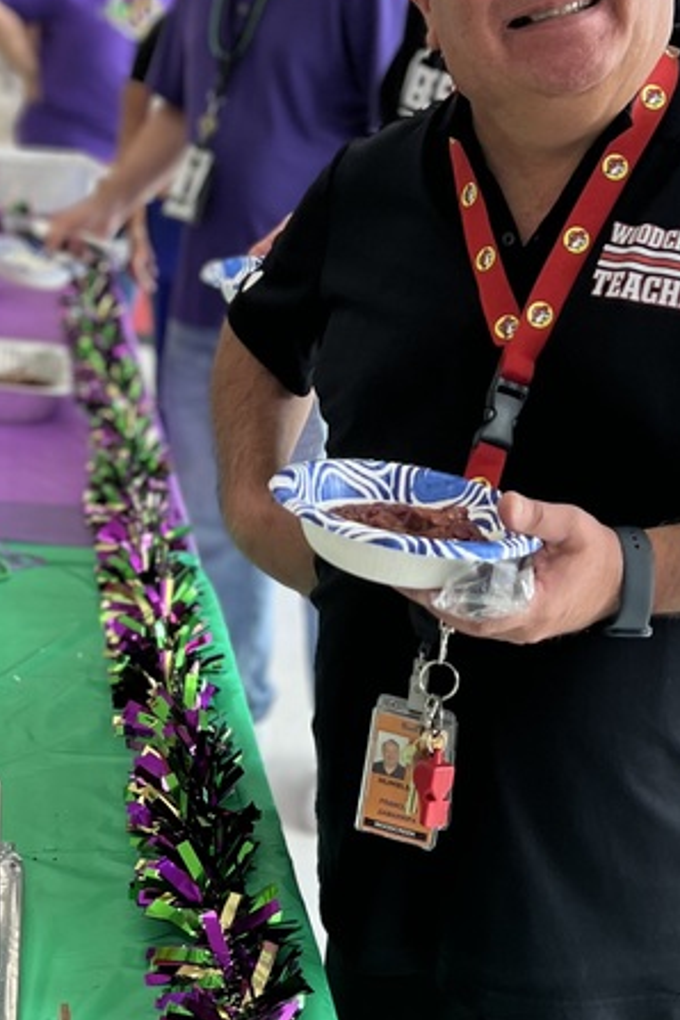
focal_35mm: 62
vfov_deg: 32.1
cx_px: 381
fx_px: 1757
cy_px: 331
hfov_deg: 21.9
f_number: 1.5
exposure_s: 1/120
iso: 64
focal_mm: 5.7
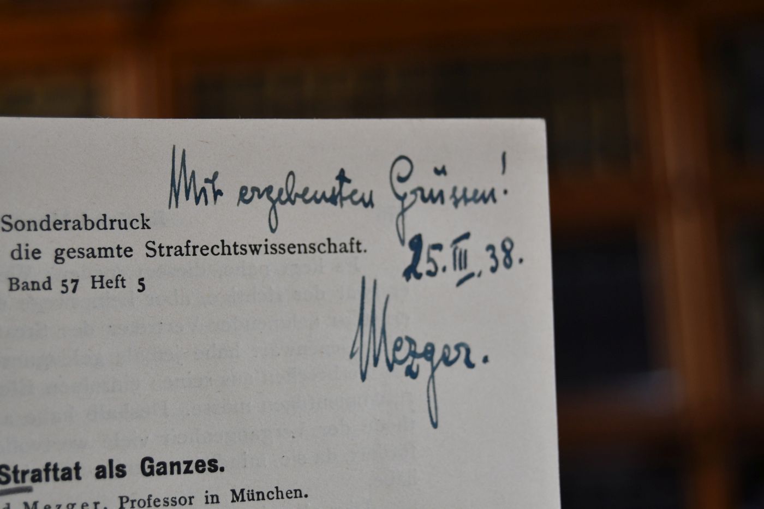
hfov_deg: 24.8
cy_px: 254
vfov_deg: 16.6
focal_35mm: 82
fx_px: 1740
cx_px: 382
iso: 900
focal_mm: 55
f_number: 5.6
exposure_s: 1/125
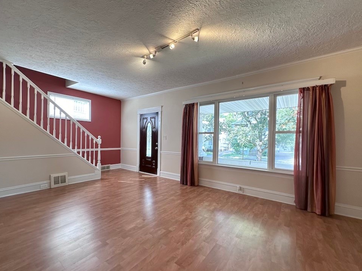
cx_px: 184
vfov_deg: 81.7
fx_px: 157
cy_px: 141
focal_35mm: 15
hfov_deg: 98.2
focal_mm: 2.22
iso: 200
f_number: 2.2
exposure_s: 1/120
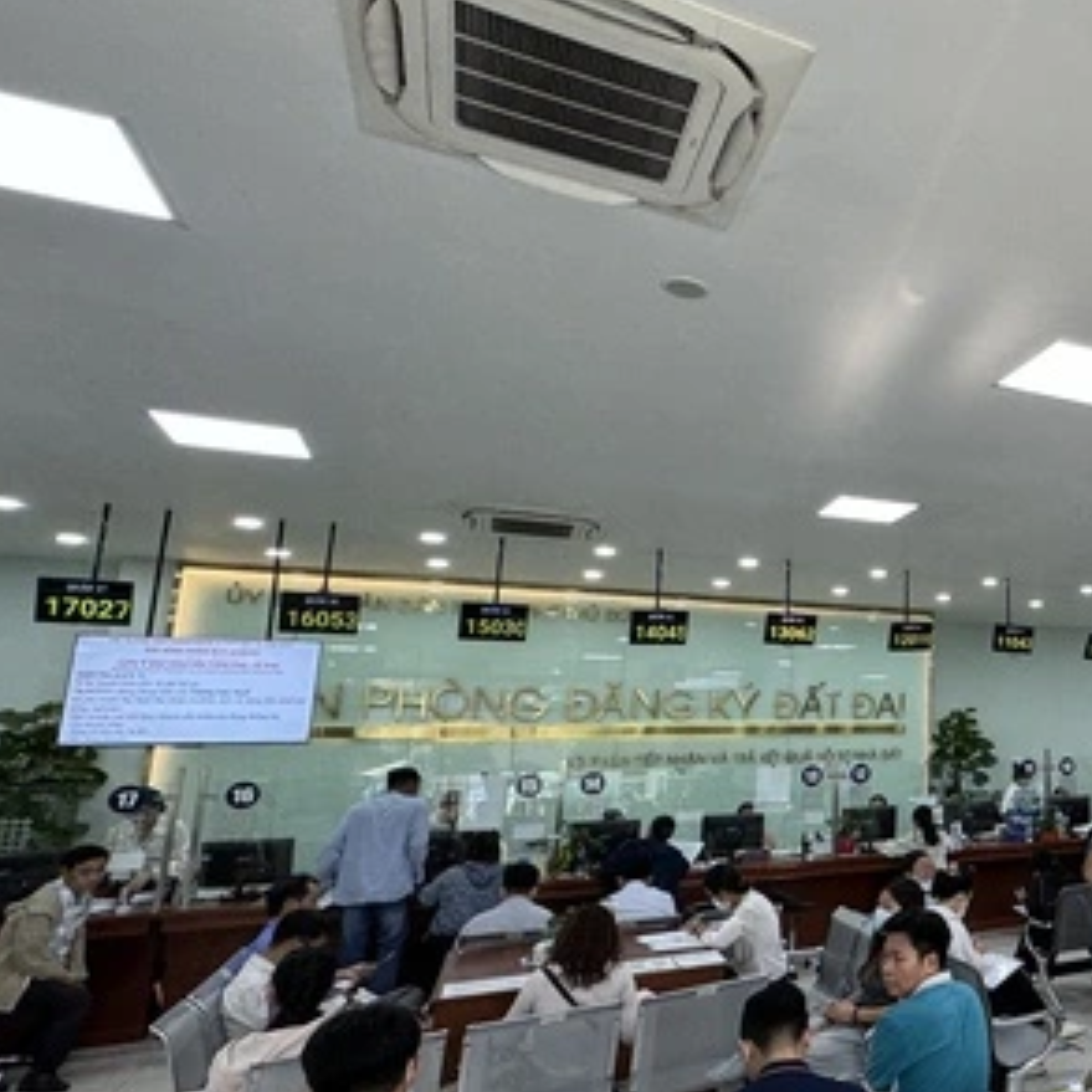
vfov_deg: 59.1
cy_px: 559
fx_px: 964
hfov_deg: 48.6
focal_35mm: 27
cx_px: 1092
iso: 125
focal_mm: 2.22
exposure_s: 1/99
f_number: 2.2
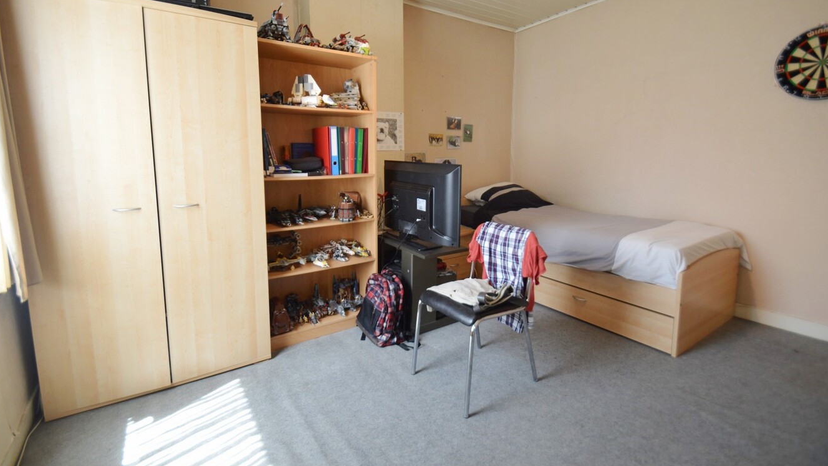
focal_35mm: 16
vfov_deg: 66.7
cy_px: 195
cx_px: 413
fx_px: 351
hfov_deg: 99.4
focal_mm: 10
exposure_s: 1/60
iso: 400
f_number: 4
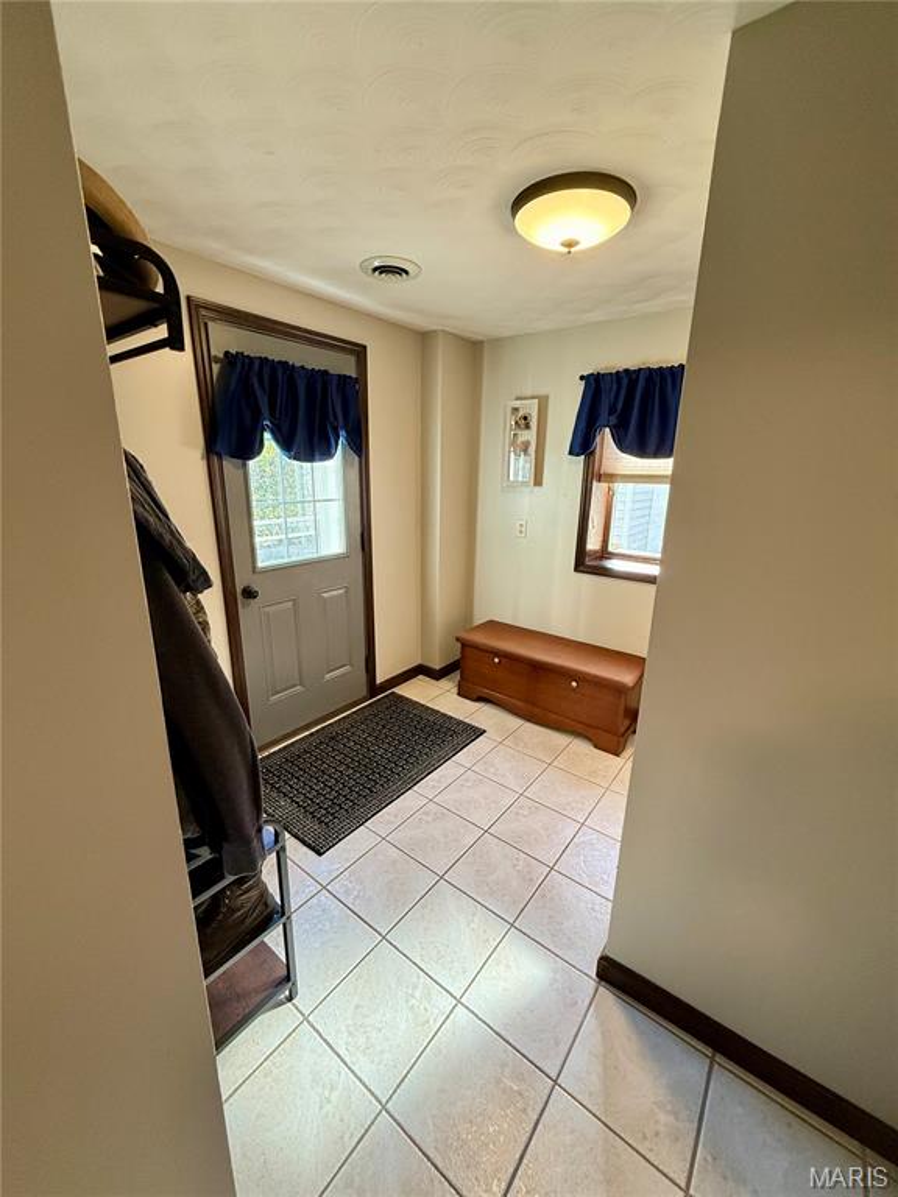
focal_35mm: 14
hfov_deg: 85.7
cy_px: 598
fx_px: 484
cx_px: 449
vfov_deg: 102.1
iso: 250
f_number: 2.2
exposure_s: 1/120
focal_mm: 2.22
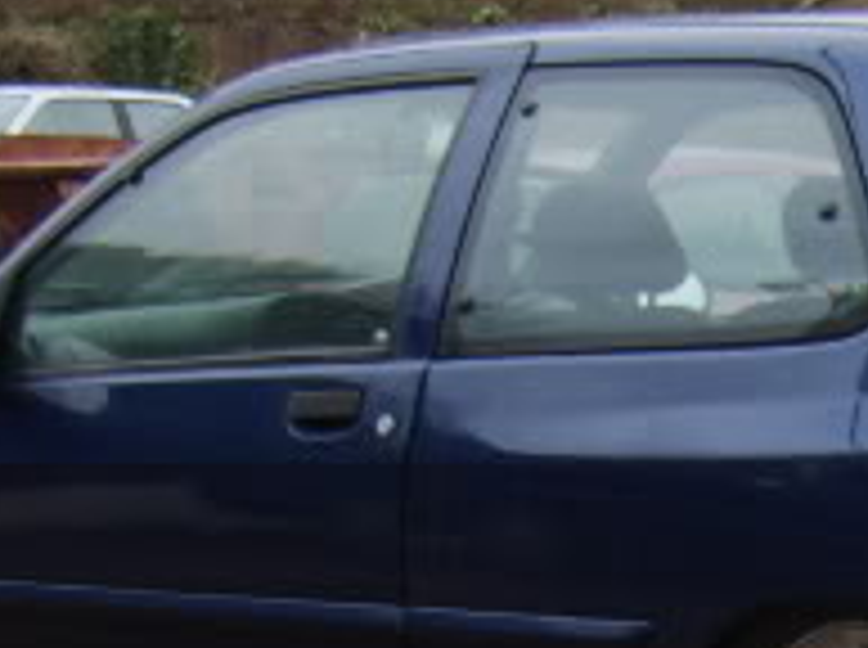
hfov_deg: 18.8
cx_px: 756
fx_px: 2578
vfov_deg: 14.2
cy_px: 572
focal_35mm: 103
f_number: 2.7
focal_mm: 8.13
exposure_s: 1/114
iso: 71
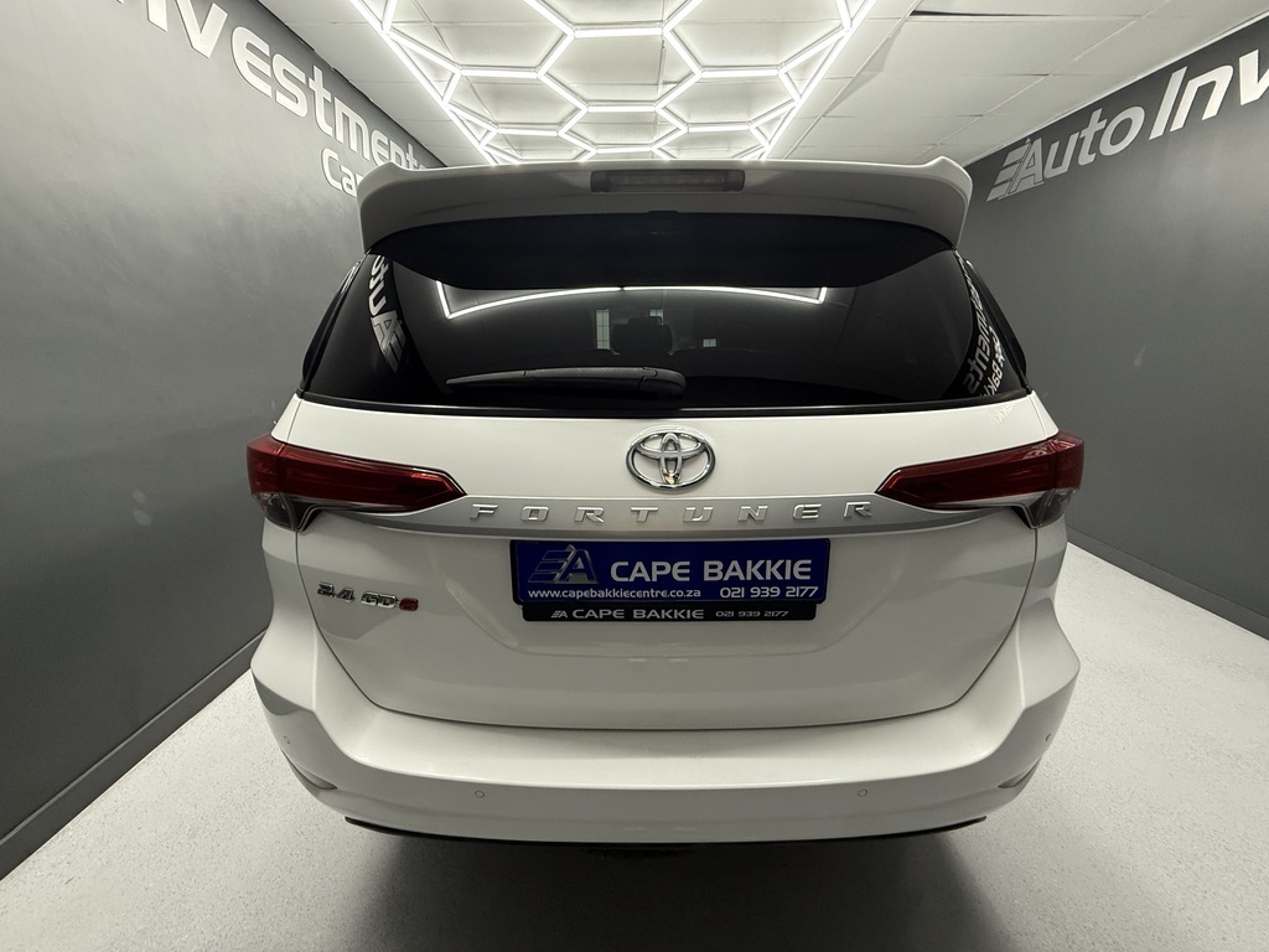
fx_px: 513
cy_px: 476
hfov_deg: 102.1
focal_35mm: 14
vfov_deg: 85.7
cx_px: 634
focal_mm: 2.22
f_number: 2.2
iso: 320
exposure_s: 1/100
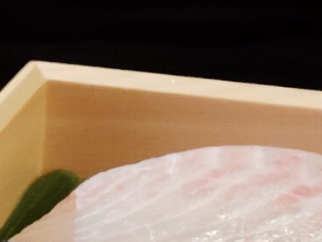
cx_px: -259
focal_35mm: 192
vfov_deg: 7.6
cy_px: 334
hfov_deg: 9.8
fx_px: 1789
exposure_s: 1/25
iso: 1247
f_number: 1.8
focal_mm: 4.22
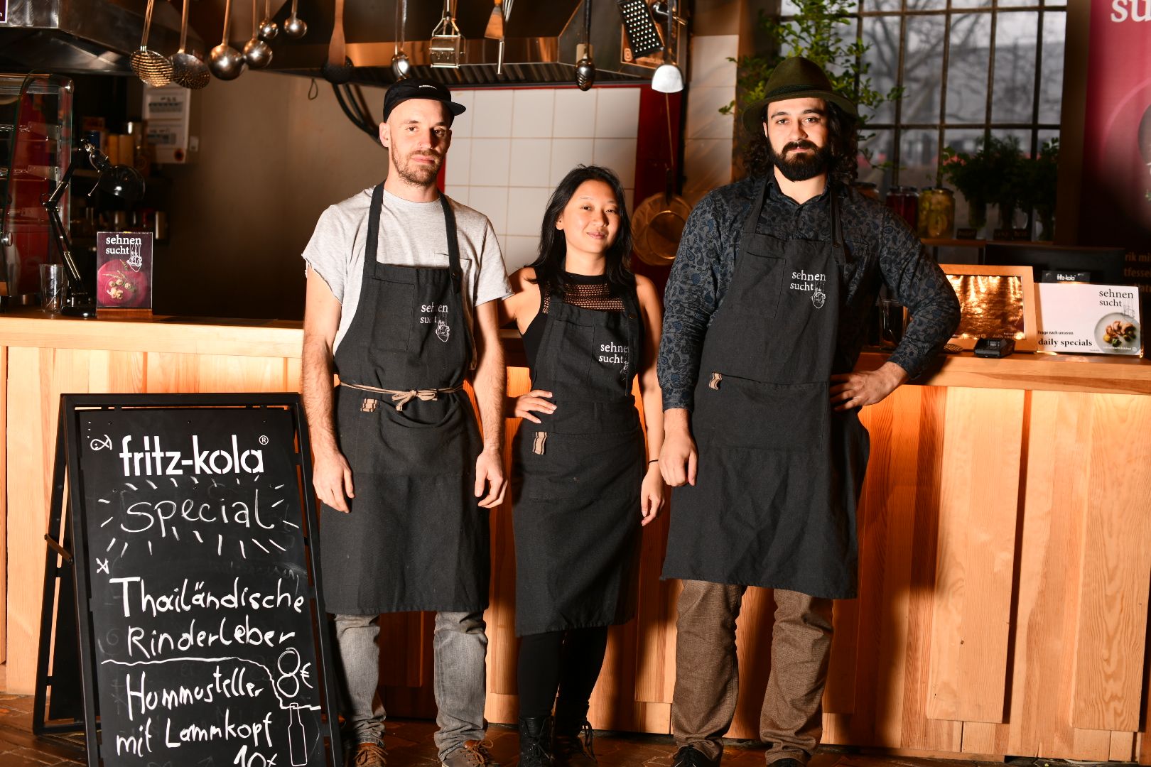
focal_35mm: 50
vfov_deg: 27.0
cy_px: 384
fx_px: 1598
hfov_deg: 39.6
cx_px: 576
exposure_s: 1/60
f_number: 4
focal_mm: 50
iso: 100
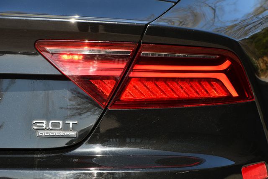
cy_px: 90
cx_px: 134
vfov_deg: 8.2
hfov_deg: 12.2
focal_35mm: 168
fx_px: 1250
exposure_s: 1/250
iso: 200
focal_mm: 112
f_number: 7.1
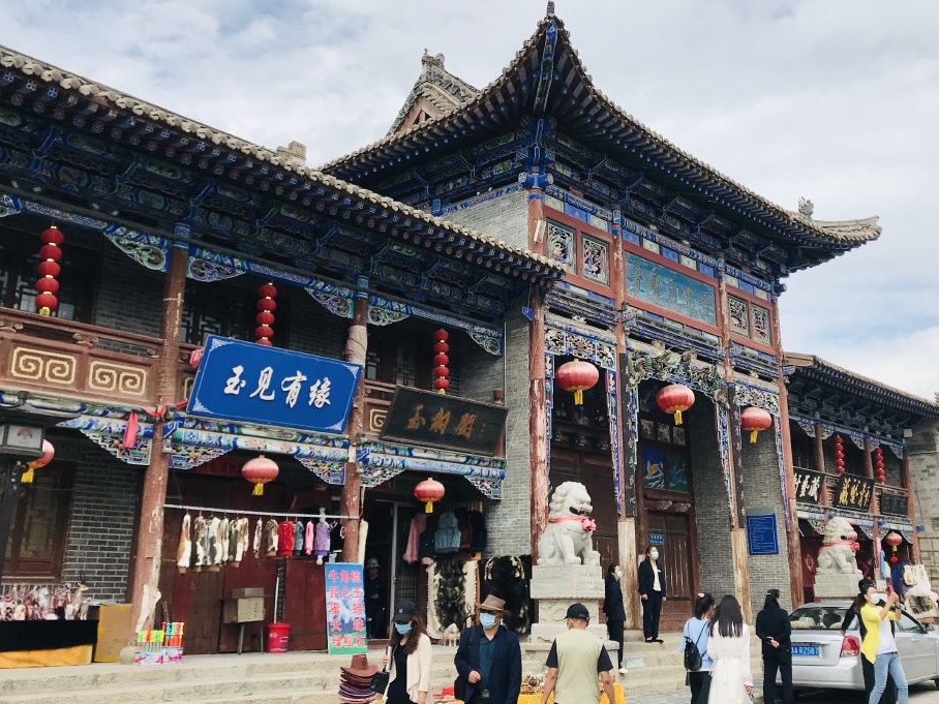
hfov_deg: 50.1
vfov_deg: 38.6
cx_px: 502
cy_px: 294
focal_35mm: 37
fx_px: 1004
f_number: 1.8
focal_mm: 3.99
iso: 20
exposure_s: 1/2591
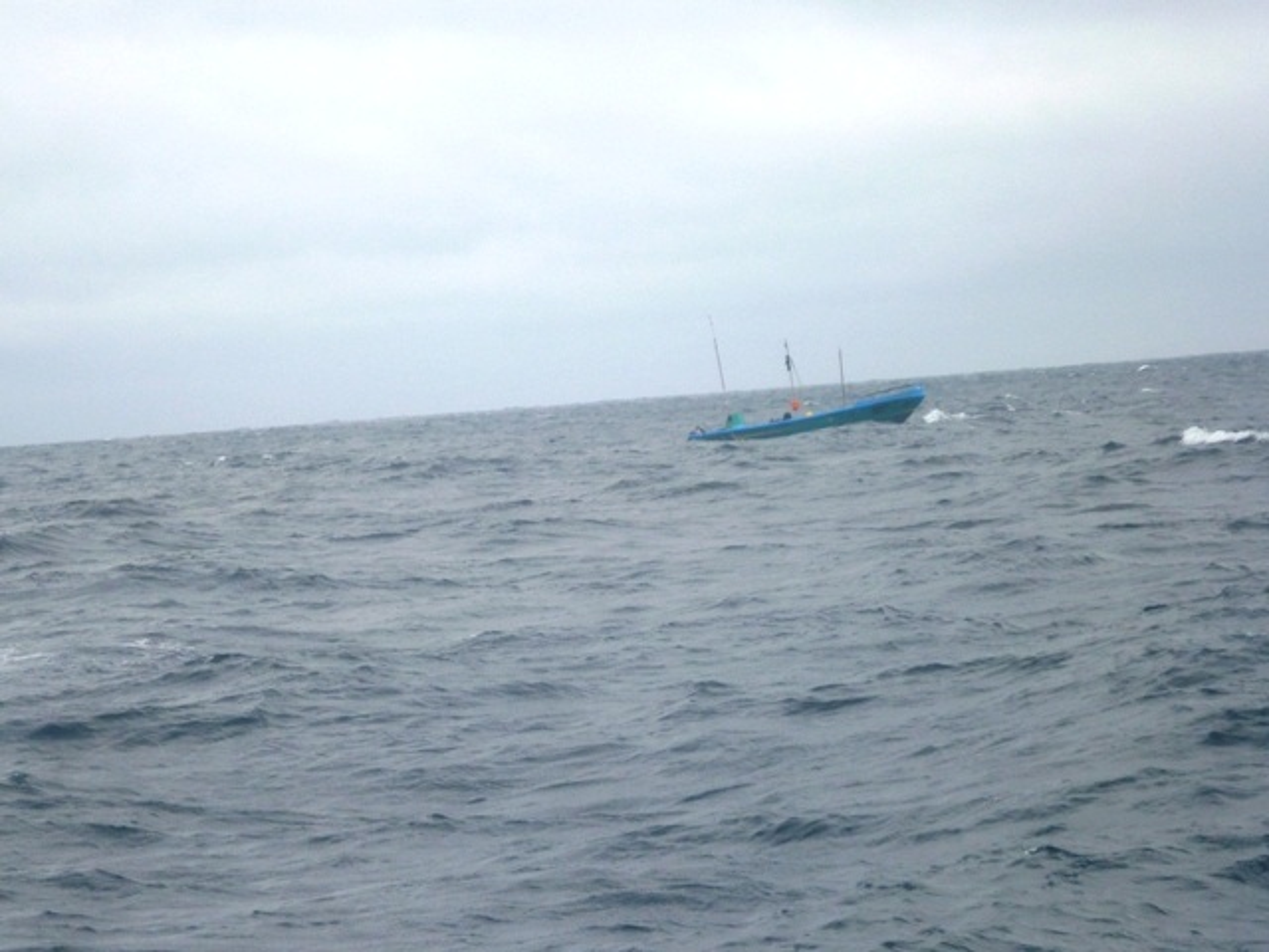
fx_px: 6085
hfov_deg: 11.9
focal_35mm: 166
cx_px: 634
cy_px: 476
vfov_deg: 8.9
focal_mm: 22.8
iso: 100
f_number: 5.9
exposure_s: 1/200
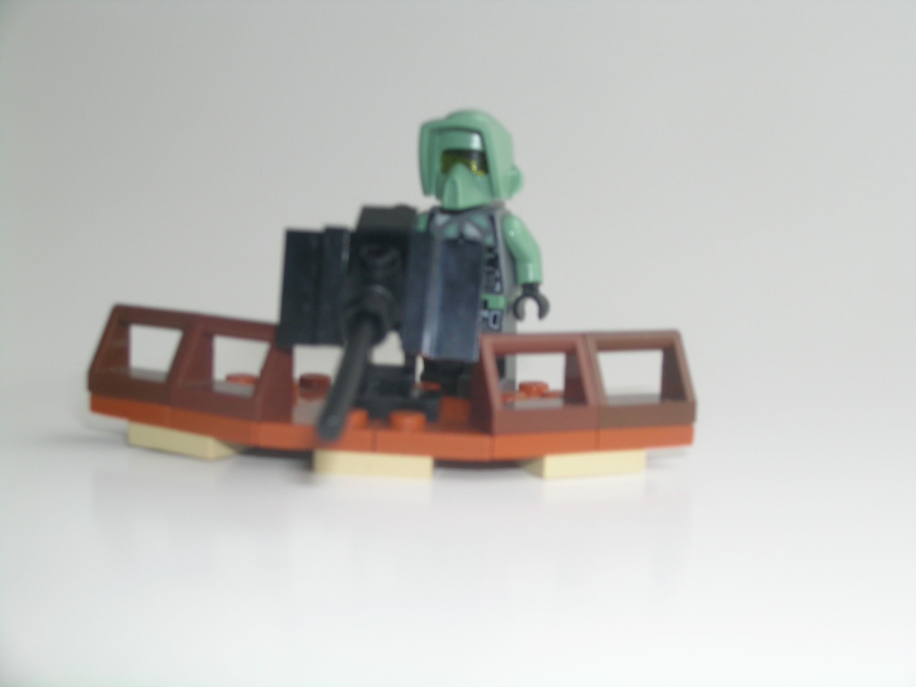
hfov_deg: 36.2
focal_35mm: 53
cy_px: 344
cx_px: 458
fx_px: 1402
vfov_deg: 27.5
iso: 50
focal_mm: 11.1
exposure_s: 1/48.3
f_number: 3.9
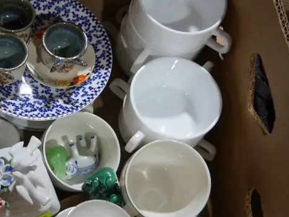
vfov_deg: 19.9
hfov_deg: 25.2
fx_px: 618
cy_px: 111
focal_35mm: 74
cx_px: 7
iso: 200
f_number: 4
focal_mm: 17
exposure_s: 1/60
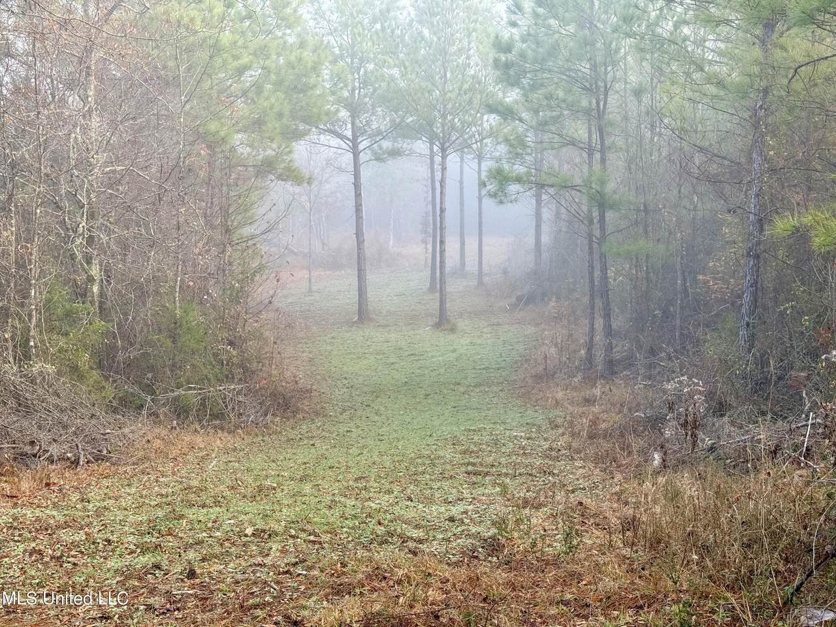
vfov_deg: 30.3
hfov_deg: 39.7
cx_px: 418
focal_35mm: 48
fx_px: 1159
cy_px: 314
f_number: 1.78
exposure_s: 1/286
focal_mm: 6.76
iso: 64
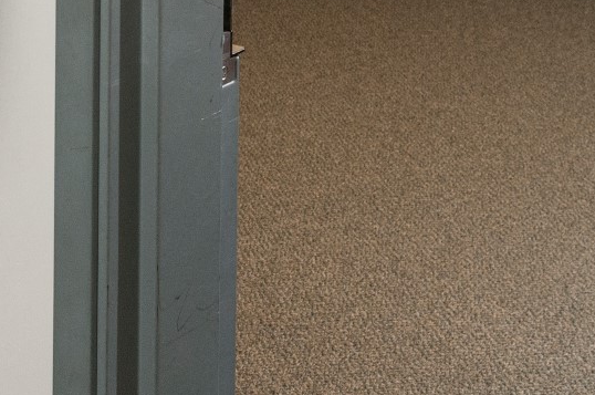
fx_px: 2022
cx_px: 201
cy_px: -187
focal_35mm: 123
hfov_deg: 16.7
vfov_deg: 10.8
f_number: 9
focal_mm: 27
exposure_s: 1/25
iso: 400
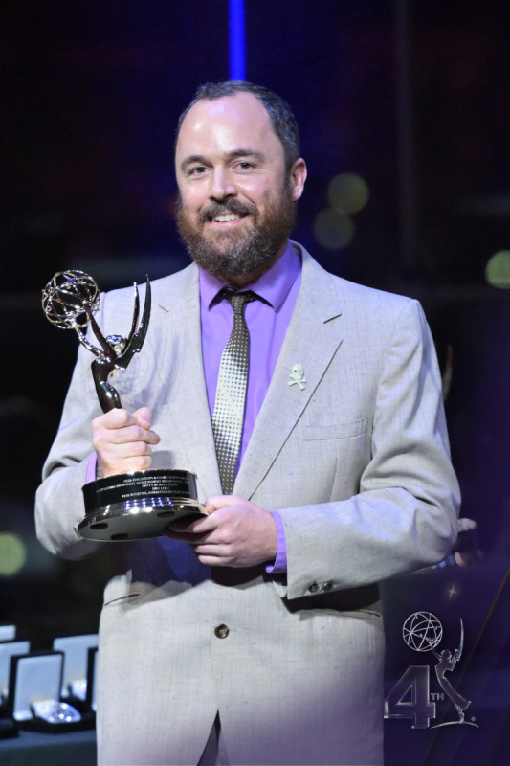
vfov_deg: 7.4
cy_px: 383
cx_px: 255
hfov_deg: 5.0
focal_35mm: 277
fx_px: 5888
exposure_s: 1/400
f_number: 2.8
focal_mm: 185
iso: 4000
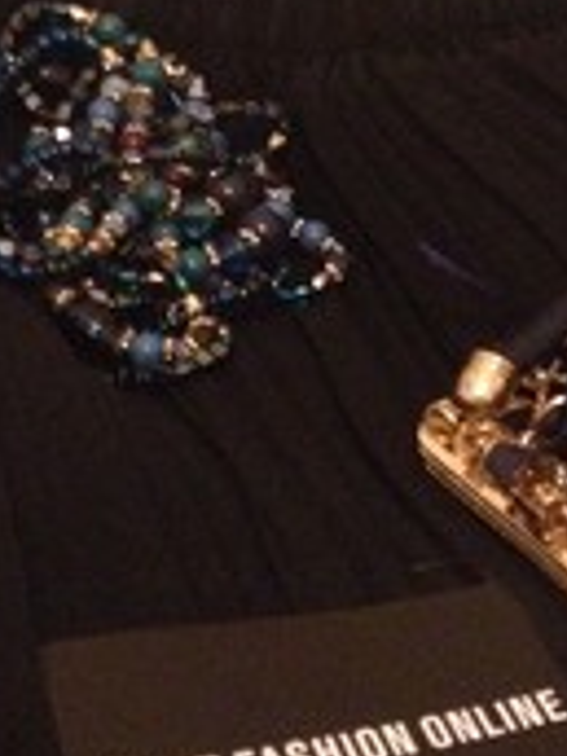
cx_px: 424
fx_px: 2228
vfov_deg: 19.3
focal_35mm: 102
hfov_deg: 14.4
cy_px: 334
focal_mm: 4.28
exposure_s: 1/17
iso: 800
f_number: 2.4
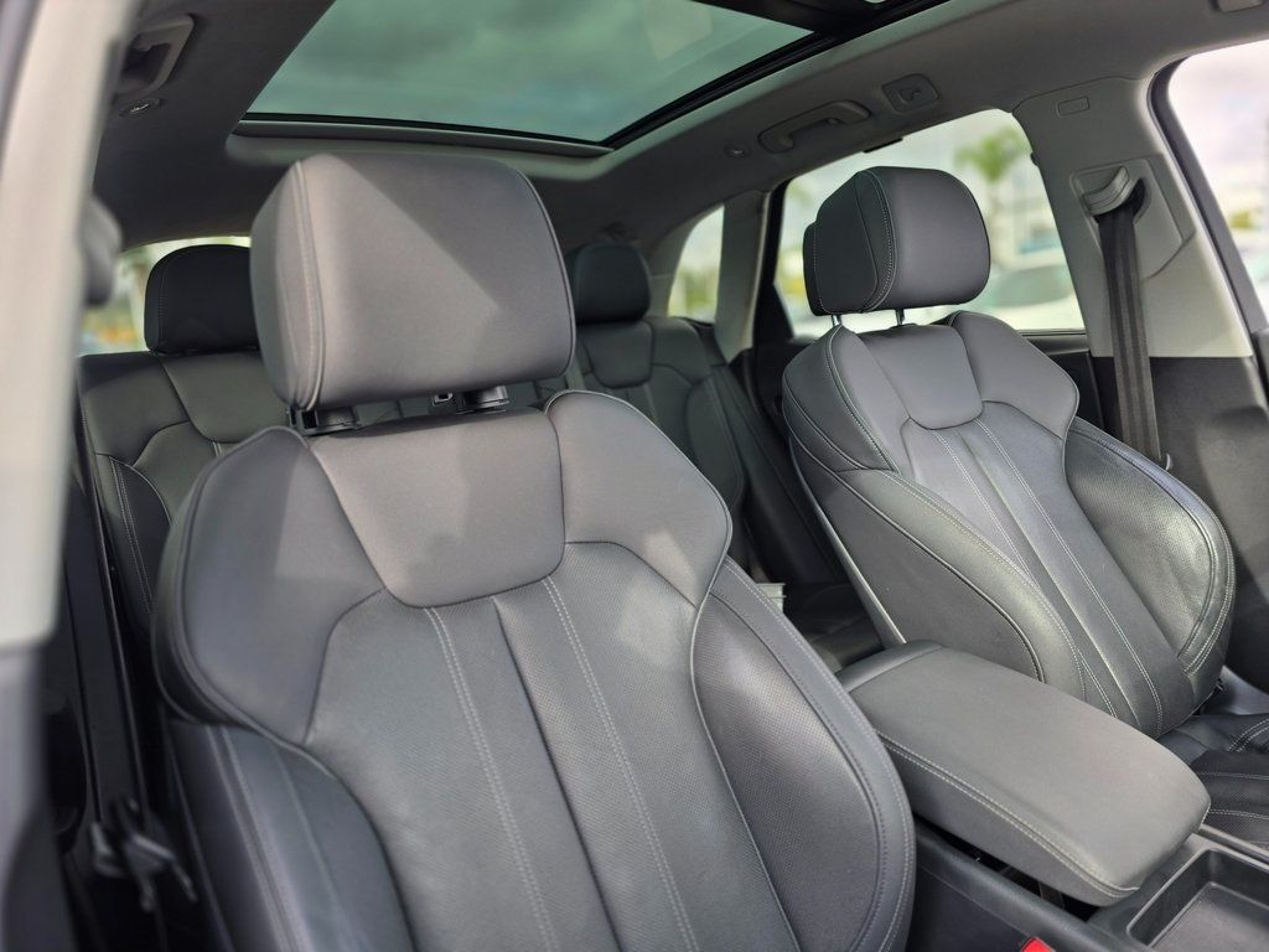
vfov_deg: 58.9
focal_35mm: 23
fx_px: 843
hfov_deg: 73.9
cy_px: 476
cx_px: 634
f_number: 1.7
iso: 32
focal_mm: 6.3
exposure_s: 1/180
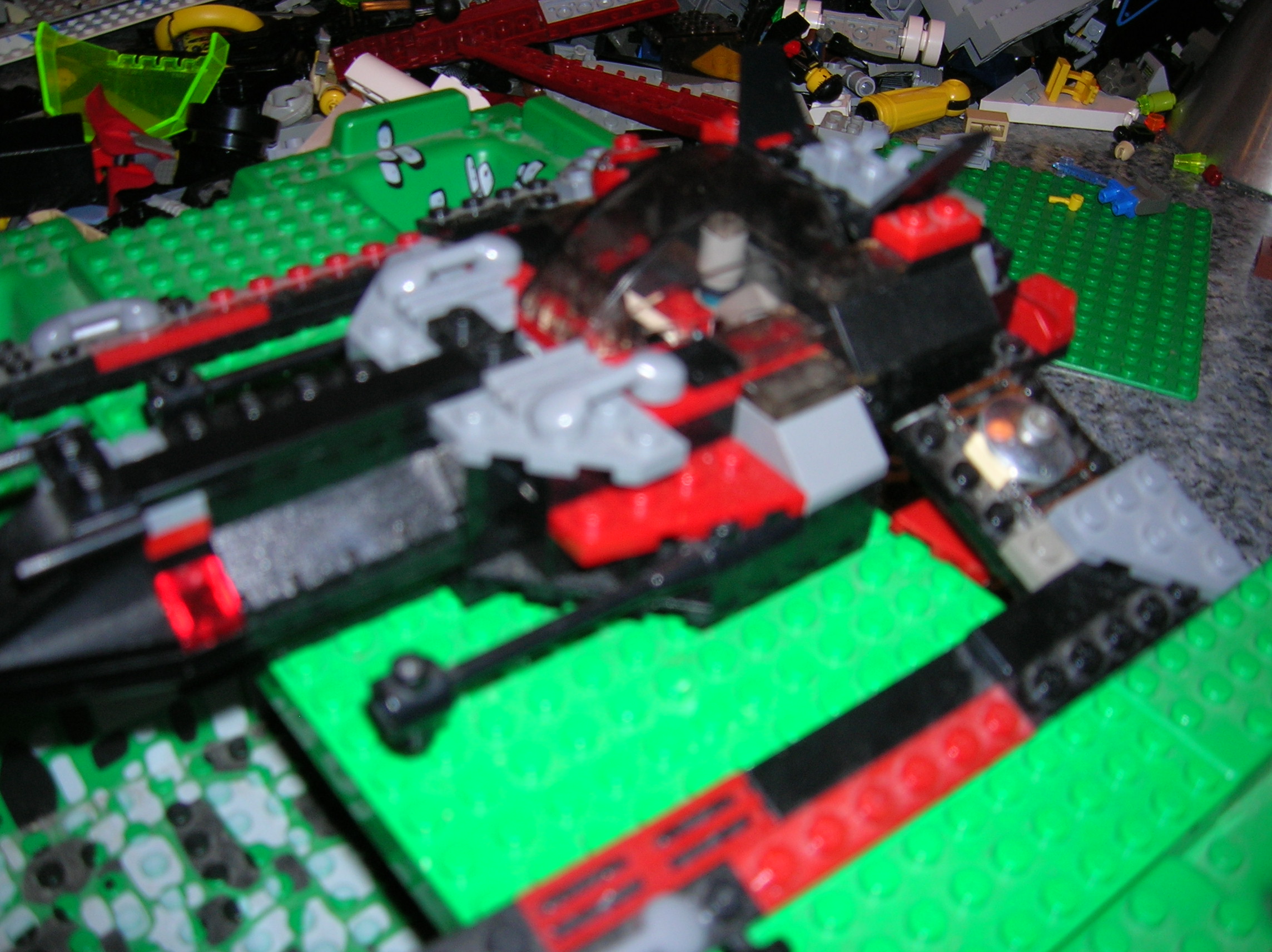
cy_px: 476
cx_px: 636
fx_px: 1248
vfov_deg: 41.7
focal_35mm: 34
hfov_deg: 54.0
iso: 50
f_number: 2.9
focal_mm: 5.7
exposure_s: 1/60.1
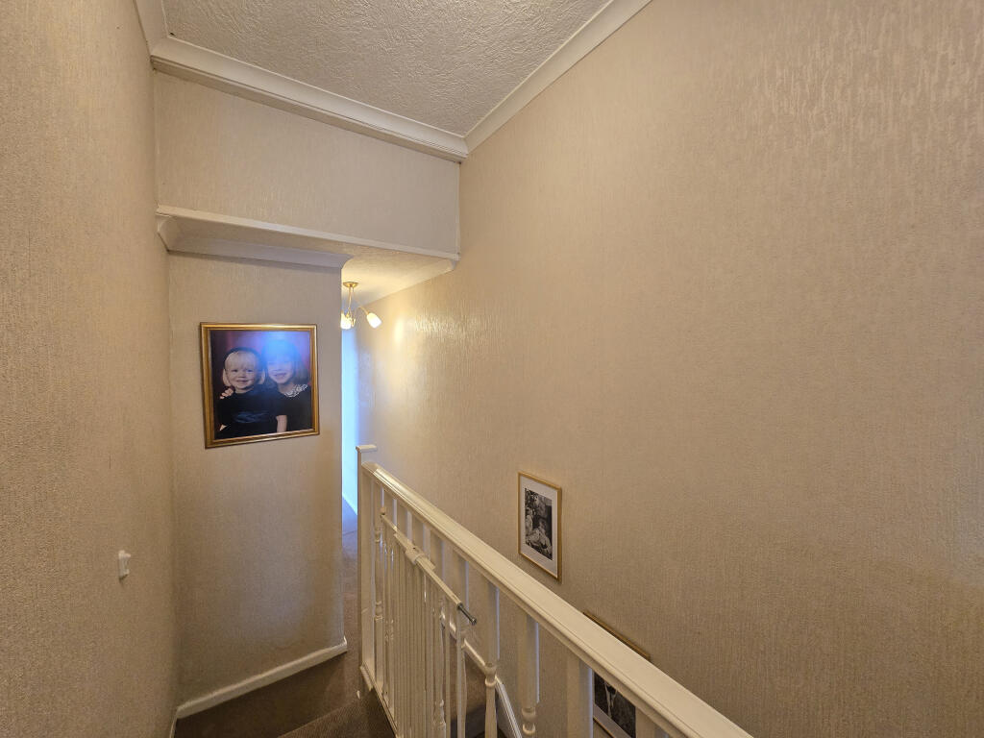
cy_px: 369
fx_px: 370
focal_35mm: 13
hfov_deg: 106.2
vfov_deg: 89.9
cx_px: 492
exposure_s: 1/50
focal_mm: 2.2
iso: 250
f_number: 2.2
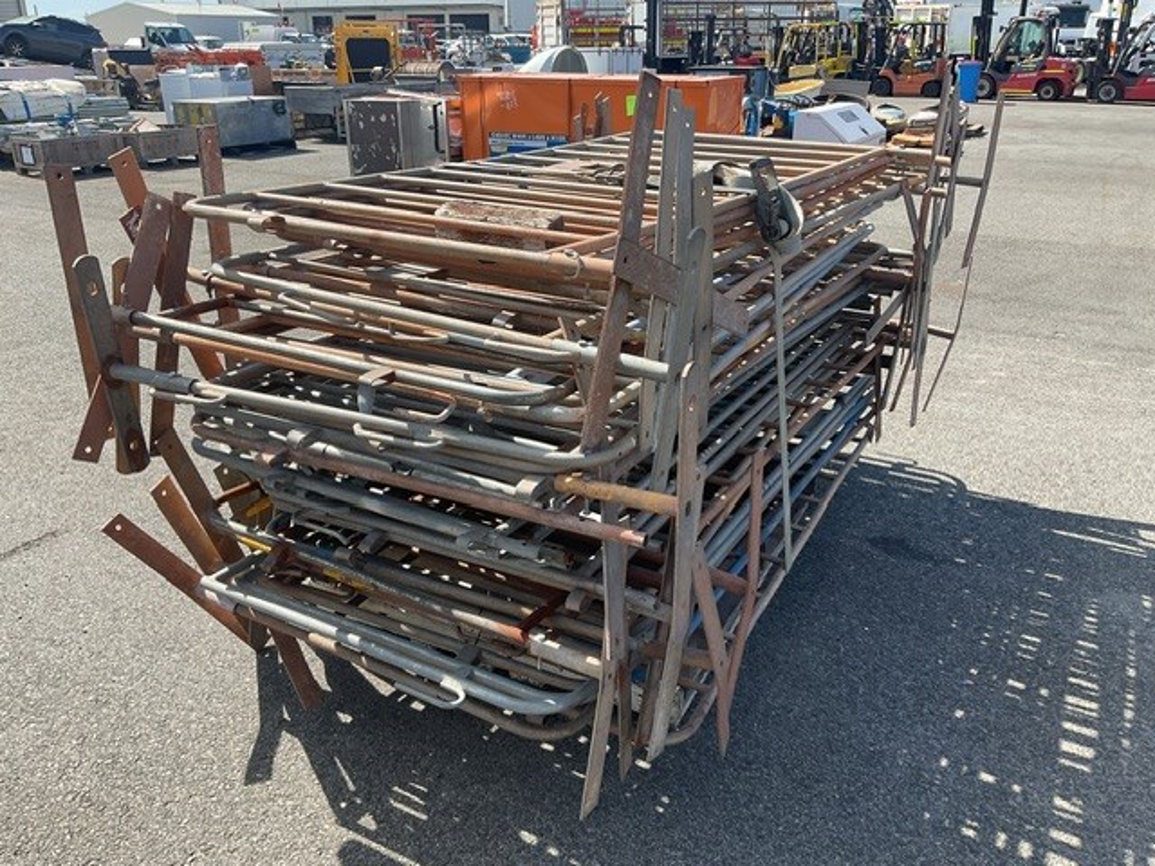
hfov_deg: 61.7
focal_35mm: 29
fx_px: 968
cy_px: 433
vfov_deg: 48.2
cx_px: 578
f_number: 1.8
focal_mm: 3
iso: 16
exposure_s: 1/804
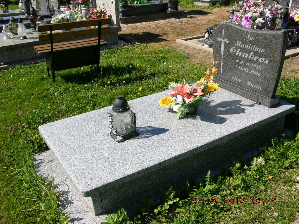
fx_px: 302
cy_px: 112
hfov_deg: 52.6
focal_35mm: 35
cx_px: 150
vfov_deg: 40.7
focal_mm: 8.9
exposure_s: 1/208
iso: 50
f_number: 6.3
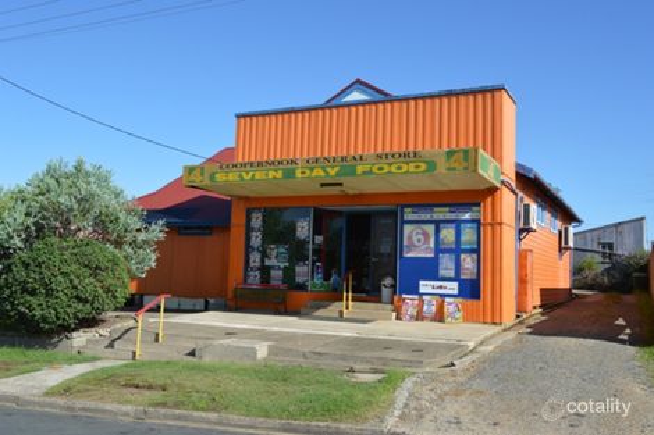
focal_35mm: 33
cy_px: 218
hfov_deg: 57.2
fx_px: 599
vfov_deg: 39.9
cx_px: 327
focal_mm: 22
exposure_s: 1/250
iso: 100
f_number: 8
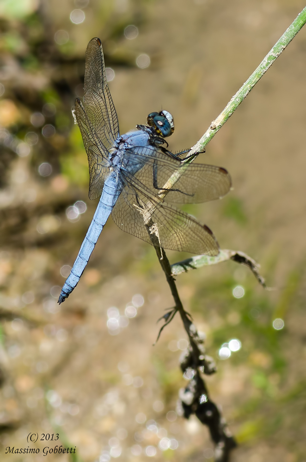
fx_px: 1730
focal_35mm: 135
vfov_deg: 15.2
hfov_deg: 10.1
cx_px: 153
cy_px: 231
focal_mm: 90
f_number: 10
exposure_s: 1/400
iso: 100
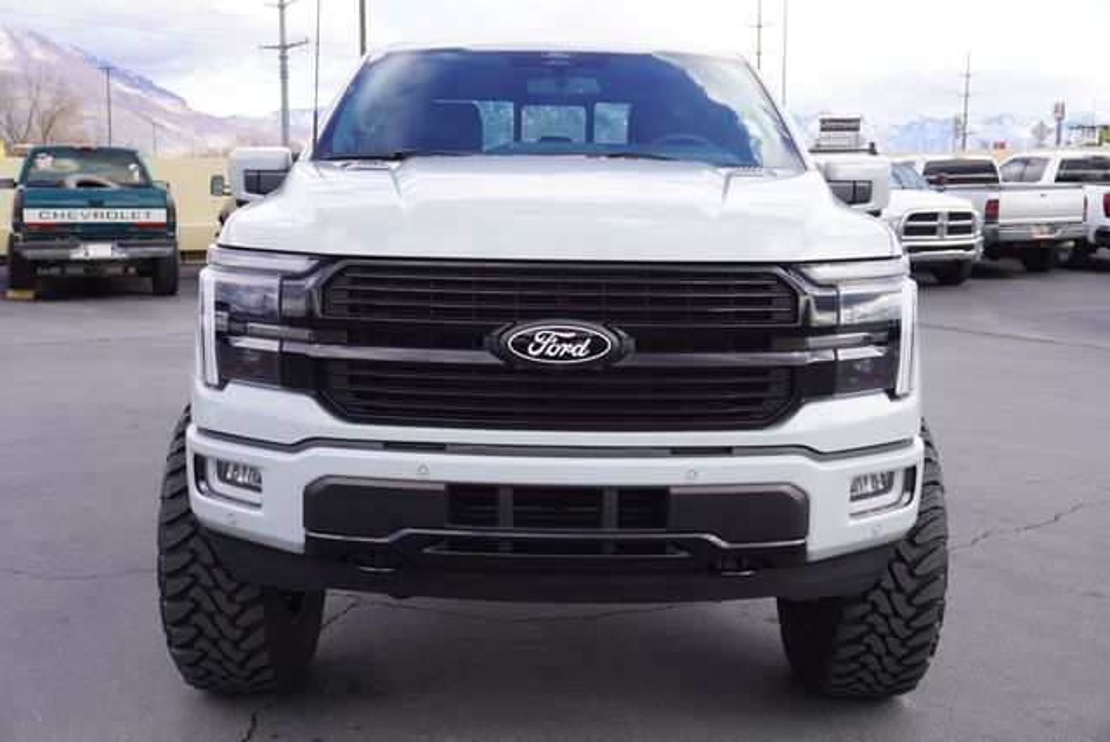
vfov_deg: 33.1
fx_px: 1250
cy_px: 371
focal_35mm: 40
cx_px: 555
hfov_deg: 47.9
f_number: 6.3
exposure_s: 1/100
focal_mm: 27
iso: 100
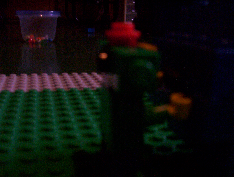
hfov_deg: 47.8
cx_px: 117
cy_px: 88
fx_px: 264
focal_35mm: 39
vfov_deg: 37.0
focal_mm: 6
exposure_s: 1/8
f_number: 4.5
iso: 200
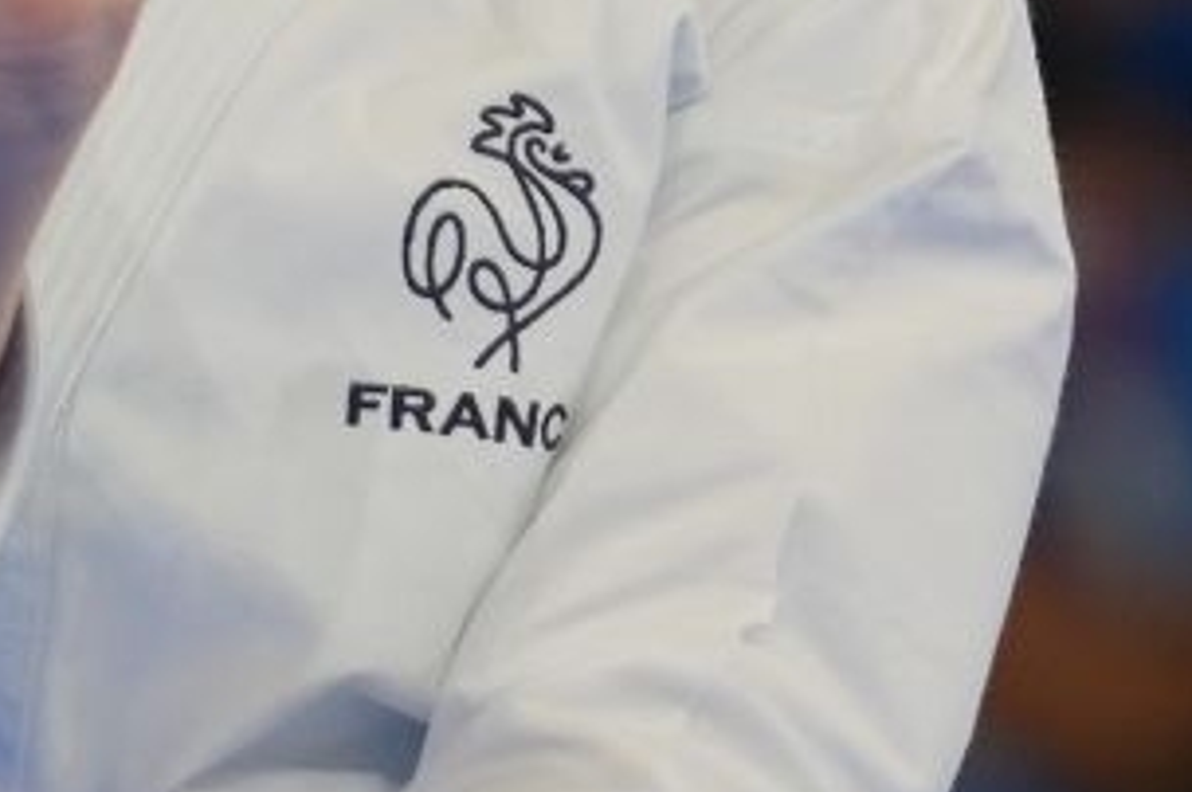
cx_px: 541
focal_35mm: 1778
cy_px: 153
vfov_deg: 0.8
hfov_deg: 1.2
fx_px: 58807
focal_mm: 200
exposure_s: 1/500
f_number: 2.8
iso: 250
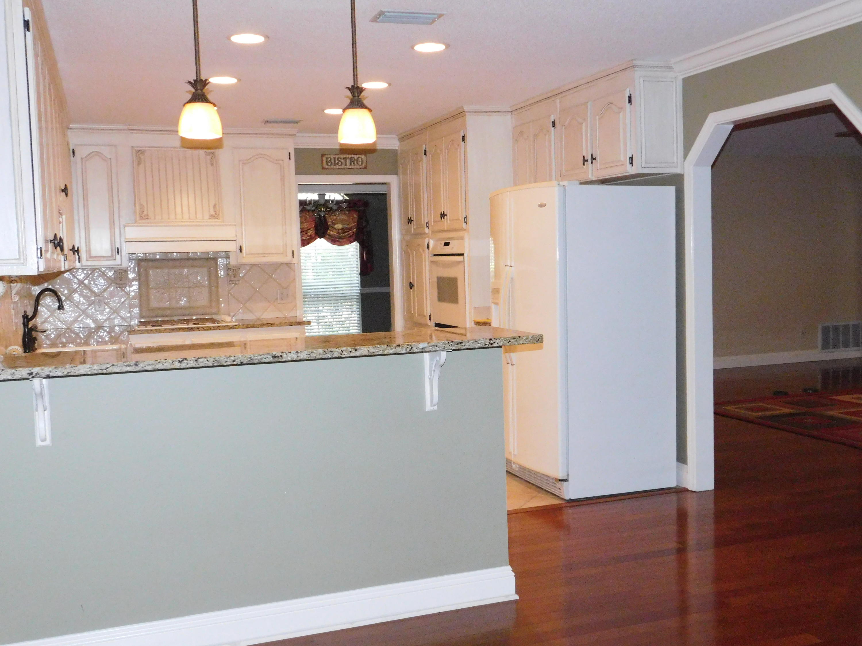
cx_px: 431
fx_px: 896
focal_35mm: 36
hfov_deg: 51.4
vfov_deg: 39.7
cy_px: 323
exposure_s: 1/30
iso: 1100
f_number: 7
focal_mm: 6.3
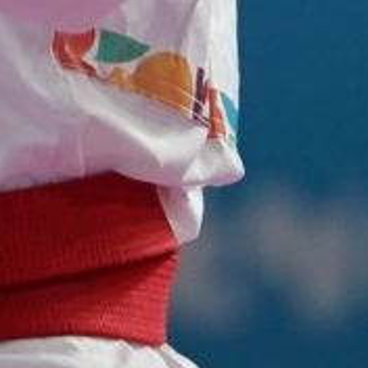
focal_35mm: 2604
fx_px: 31320
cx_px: -397
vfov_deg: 0.7
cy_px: -552
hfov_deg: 0.7
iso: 1000
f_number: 2.8
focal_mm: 200
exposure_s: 1/1000
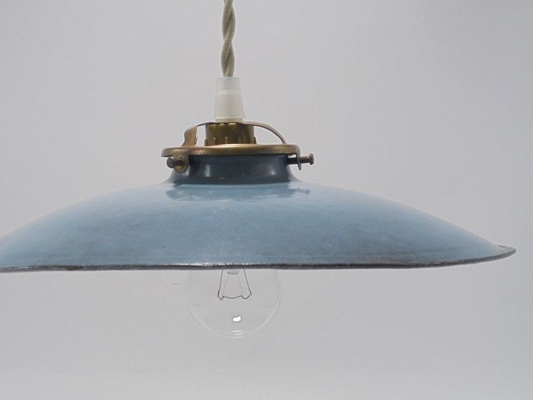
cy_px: 174
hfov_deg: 32.6
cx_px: 221
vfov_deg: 24.8
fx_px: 909
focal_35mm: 59
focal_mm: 8.9
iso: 100
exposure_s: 1/50
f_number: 4.8
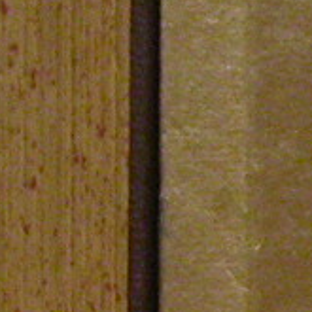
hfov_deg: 2.7
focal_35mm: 626
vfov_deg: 2.8
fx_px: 6383
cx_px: 1157
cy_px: 53
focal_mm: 18.8
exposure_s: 1/4.8
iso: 356
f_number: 3.3
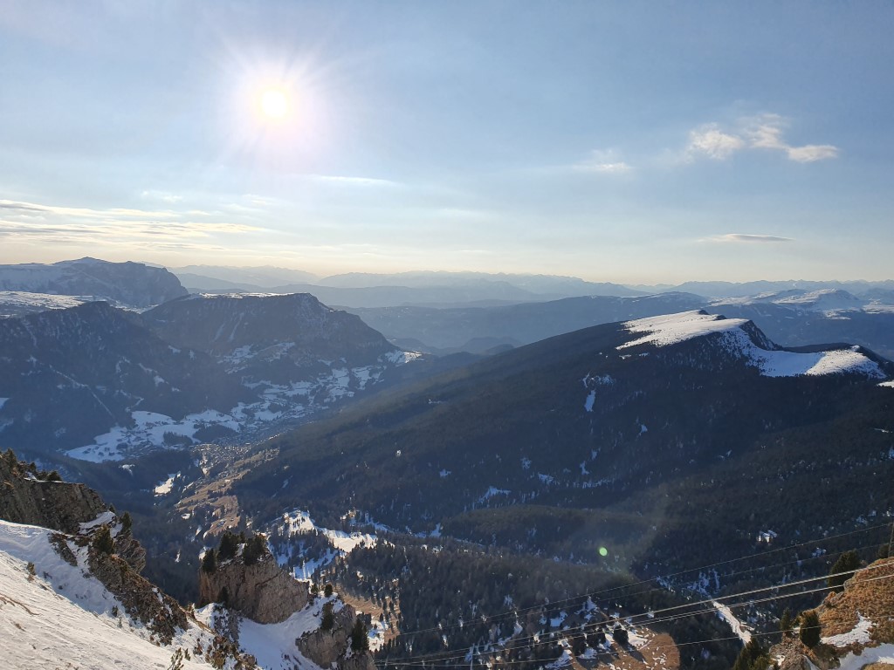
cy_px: 335
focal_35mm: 26
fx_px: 671
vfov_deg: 53.1
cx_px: 447
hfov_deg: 67.3
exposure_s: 1/3824
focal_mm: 4.32
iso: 50
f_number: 2.4
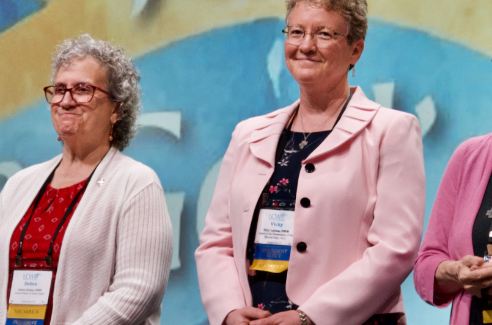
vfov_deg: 8.2
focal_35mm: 167
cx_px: 301
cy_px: 202
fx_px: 2277
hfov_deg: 12.3
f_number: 5.3
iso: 3200
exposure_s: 1/100
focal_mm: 70
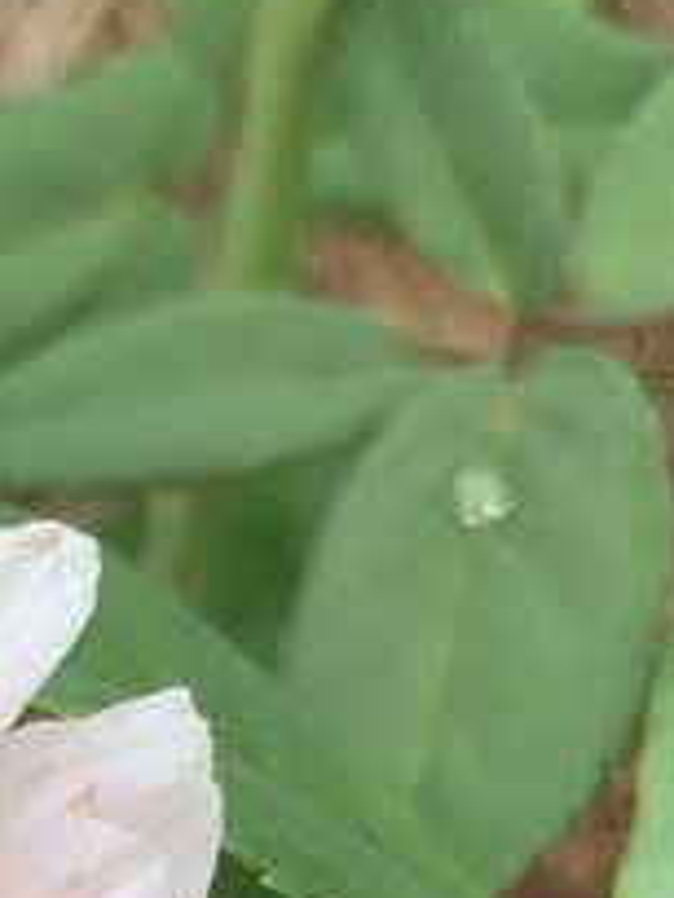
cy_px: 1171
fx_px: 2648
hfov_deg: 13.6
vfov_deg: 18.0
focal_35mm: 102
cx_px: -374
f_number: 1.8
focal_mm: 4.25
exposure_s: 1/446
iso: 25
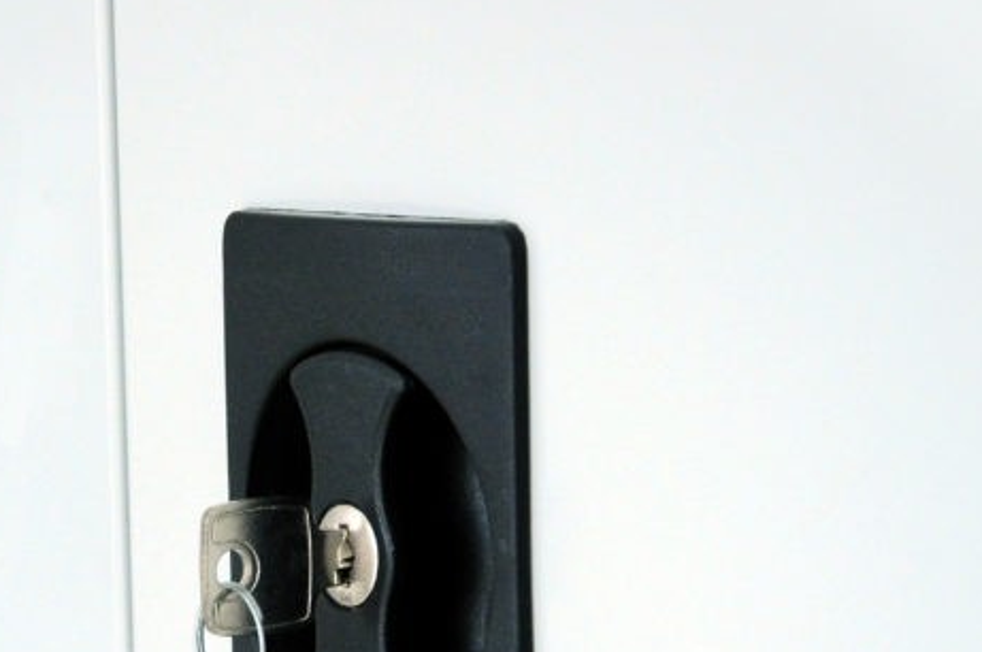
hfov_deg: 7.3
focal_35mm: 283
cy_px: 616
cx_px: 277
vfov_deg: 4.8
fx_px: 7712
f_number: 8
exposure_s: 1/125
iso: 1250
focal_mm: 85
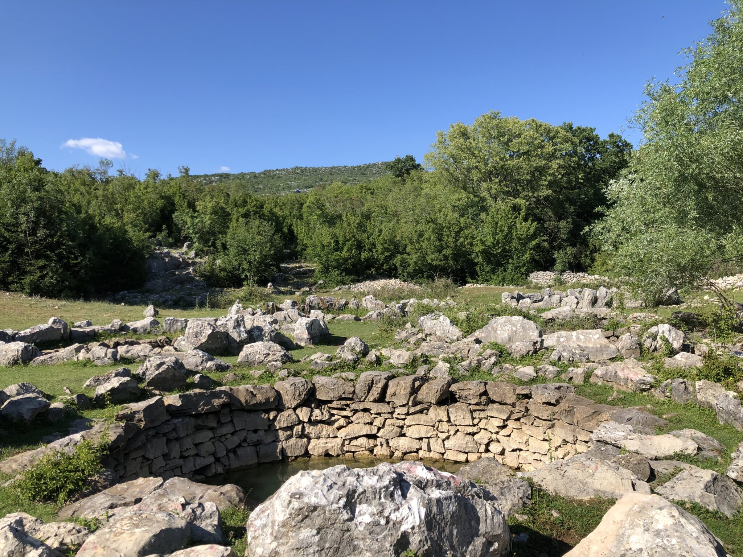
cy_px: 278
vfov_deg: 49.7
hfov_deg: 63.4
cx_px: 372
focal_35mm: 28
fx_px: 601
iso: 20
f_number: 1.8
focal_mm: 4
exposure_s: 1/1372
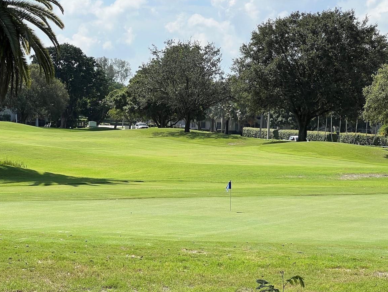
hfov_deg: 18.5
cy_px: 155
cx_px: 157
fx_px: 1188
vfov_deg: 14.0
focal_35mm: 106
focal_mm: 9
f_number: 2.8
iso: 32
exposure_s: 1/1130
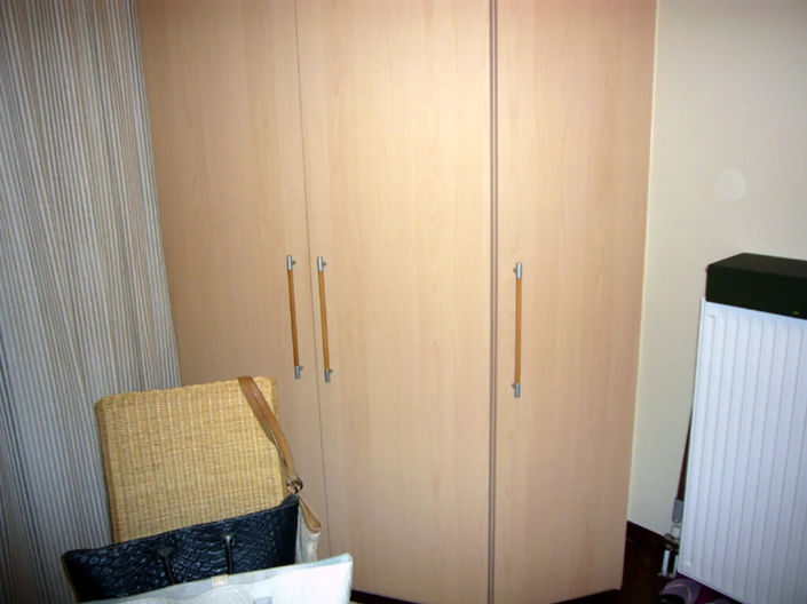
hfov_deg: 61.7
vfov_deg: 48.2
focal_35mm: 29
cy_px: 302
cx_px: 404
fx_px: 676
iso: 100
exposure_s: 1/30
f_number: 2.8
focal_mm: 4.7
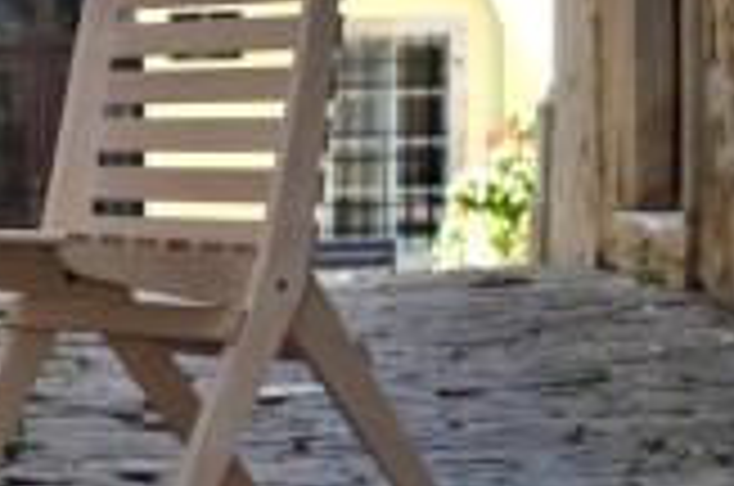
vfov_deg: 7.8
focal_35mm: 174
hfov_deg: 11.6
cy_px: 364
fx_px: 3547
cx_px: -171
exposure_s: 1/125
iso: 125
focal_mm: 45
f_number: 5.3
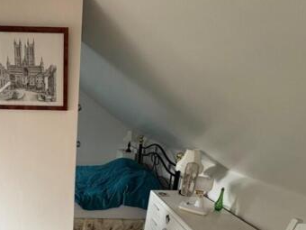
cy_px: 188
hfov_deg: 66.1
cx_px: 68
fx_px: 212
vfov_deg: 52.7
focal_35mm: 24
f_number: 2.2
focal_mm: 2.22
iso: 200
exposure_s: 1/50
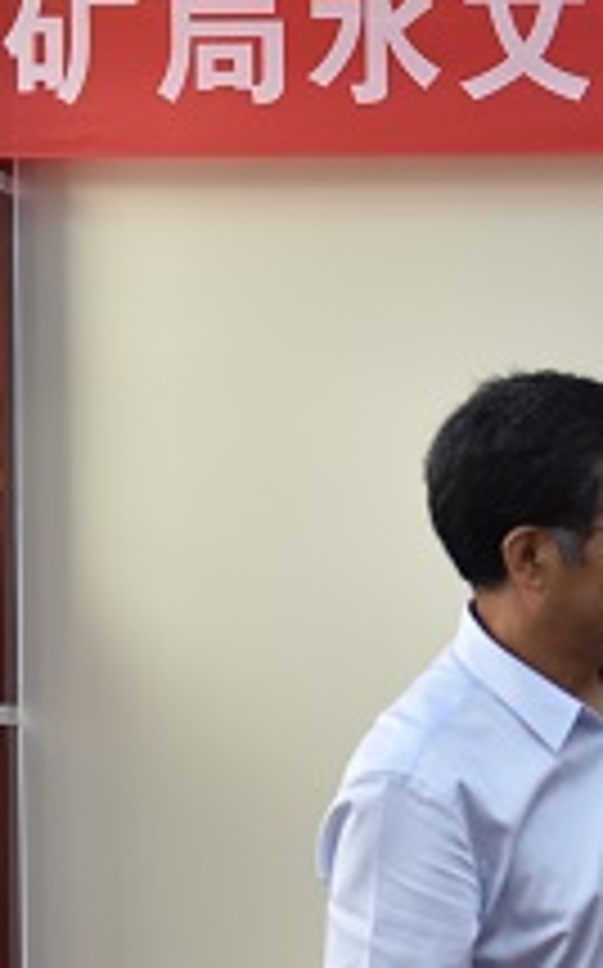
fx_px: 5770
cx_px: 1490
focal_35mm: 219
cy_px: 718
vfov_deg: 9.6
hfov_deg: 5.7
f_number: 3.2
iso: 450
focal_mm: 66
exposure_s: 1/200
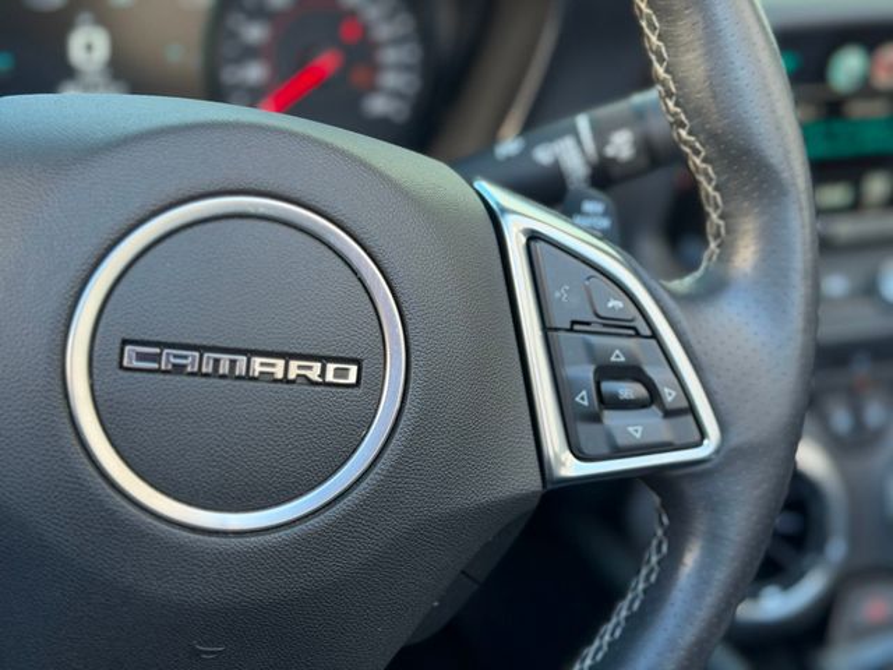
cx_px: 446
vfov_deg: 30.3
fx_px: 1238
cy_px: 335
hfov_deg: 39.7
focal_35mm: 48
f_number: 1.78
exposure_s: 1/178
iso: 80
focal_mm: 6.76
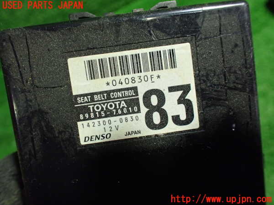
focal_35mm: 30
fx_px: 237
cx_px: 137
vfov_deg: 46.8
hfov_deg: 60.0
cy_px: 102
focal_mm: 5.4
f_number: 2.3
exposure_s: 1/100
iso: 800
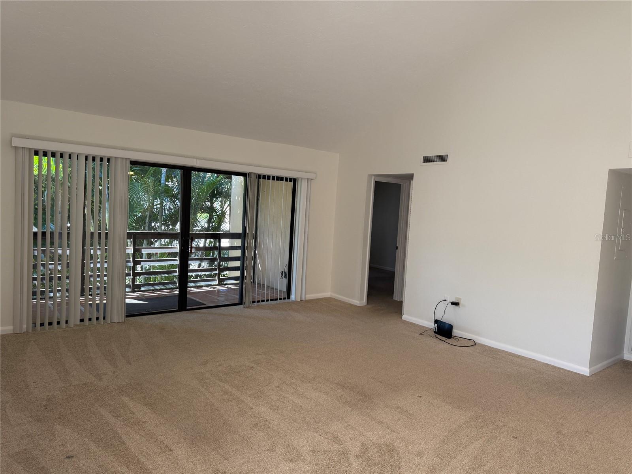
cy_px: 237
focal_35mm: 24
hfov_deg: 71.6
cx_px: 316
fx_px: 438
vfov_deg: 56.8
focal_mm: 6.76
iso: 125
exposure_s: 1/124
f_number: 1.78
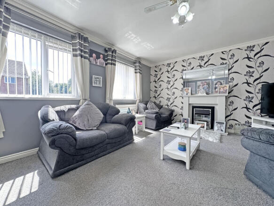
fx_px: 111
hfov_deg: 102.1
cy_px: 103
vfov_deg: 85.7
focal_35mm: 14
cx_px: 137
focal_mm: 2.22
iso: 40
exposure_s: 1/128
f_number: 2.2
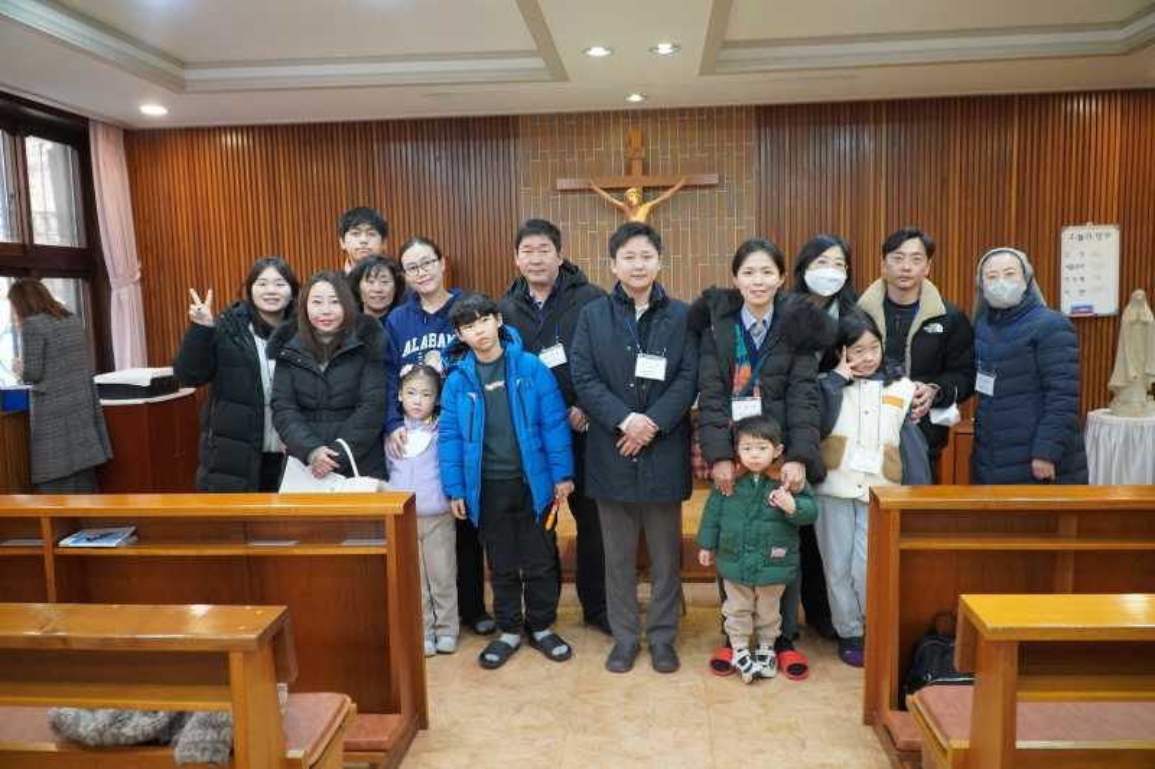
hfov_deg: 67.4
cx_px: 578
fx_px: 866
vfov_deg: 47.9
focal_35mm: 27
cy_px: 384
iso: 3200
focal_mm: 18
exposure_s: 1/160
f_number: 4
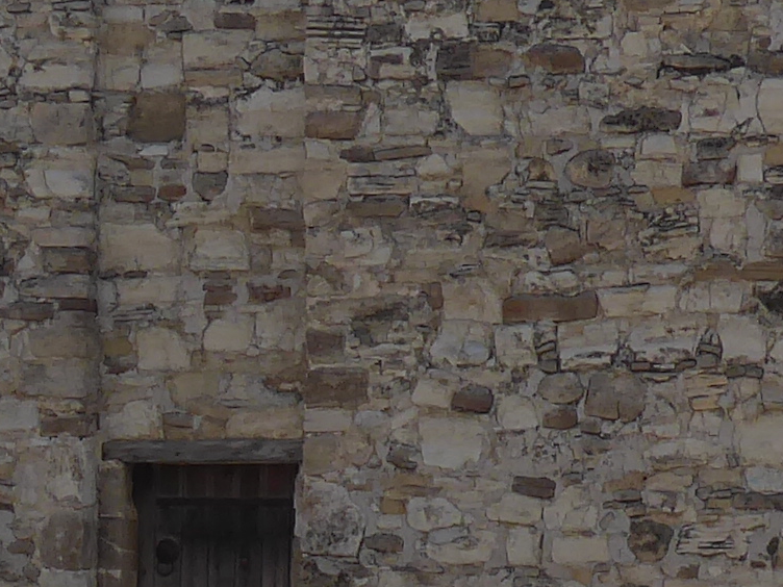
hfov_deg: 4.7
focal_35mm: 420
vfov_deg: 3.5
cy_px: 460
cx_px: 404
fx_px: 9500
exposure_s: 1/800
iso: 80
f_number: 4.6
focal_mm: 13.2
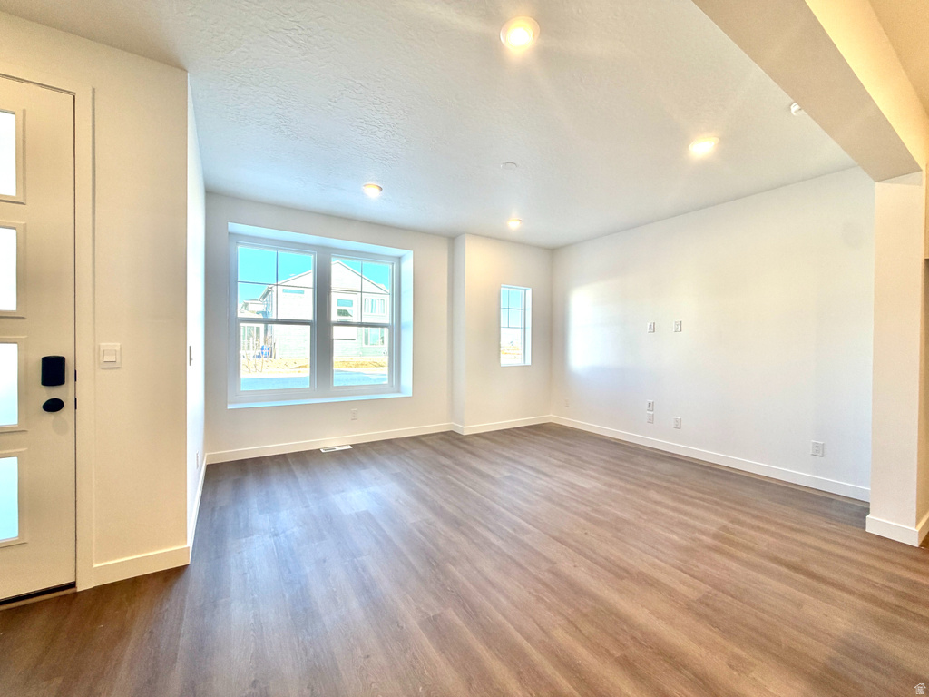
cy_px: 348
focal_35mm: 14
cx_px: 464
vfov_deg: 85.7
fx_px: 376
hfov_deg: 102.1
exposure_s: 1/120
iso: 80
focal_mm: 2.22
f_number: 2.2
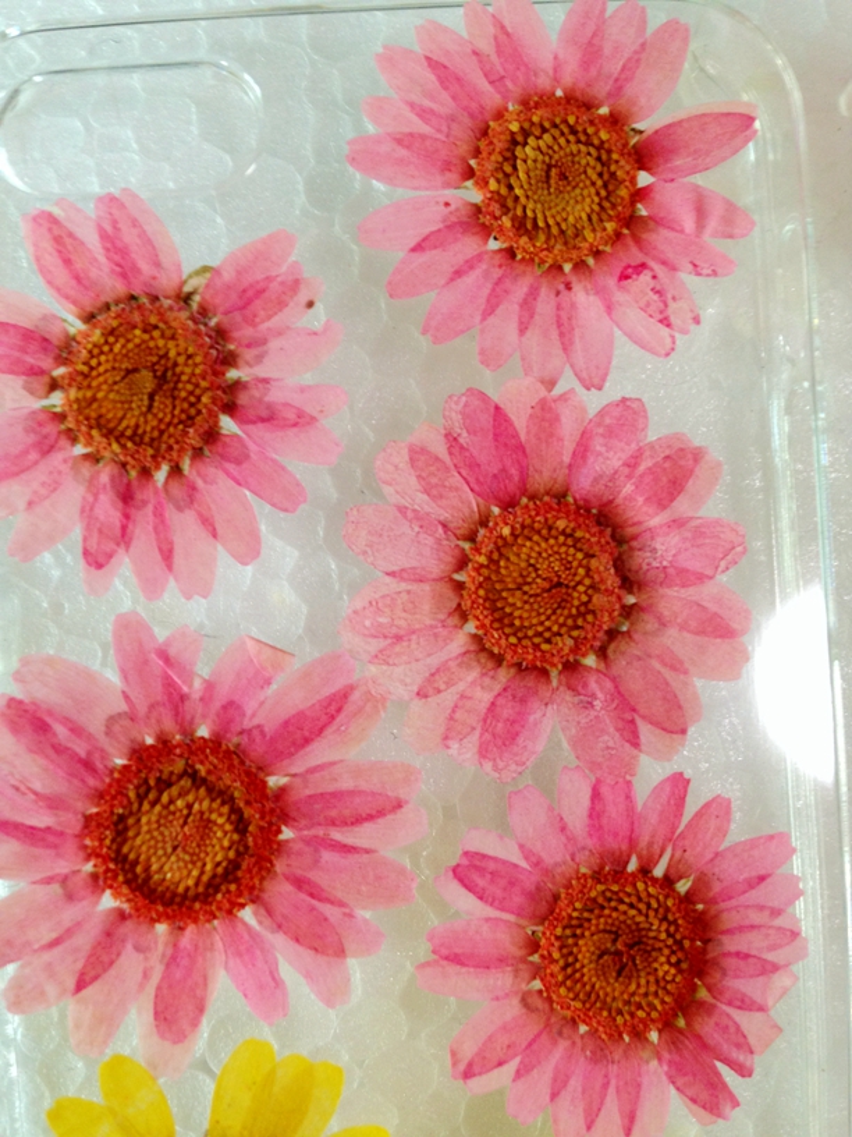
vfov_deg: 55.4
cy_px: 568
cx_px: 426
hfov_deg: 42.9
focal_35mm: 33
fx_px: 1083
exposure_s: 1/20
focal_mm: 4.12
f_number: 2.4
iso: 100
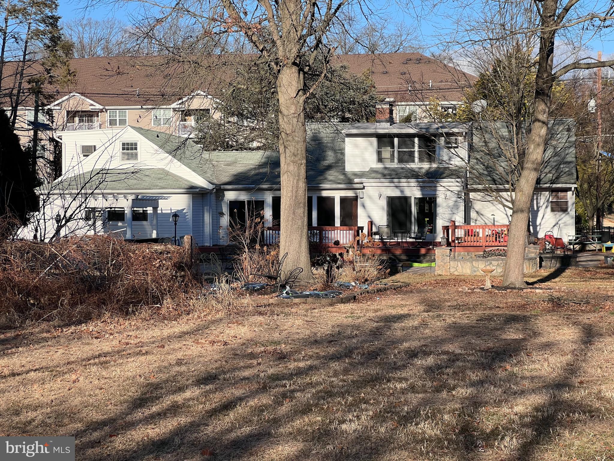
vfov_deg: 19.1
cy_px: 230
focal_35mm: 77
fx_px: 1366
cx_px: 307
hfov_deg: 25.3
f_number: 2.8
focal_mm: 9
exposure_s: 1/473
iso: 32
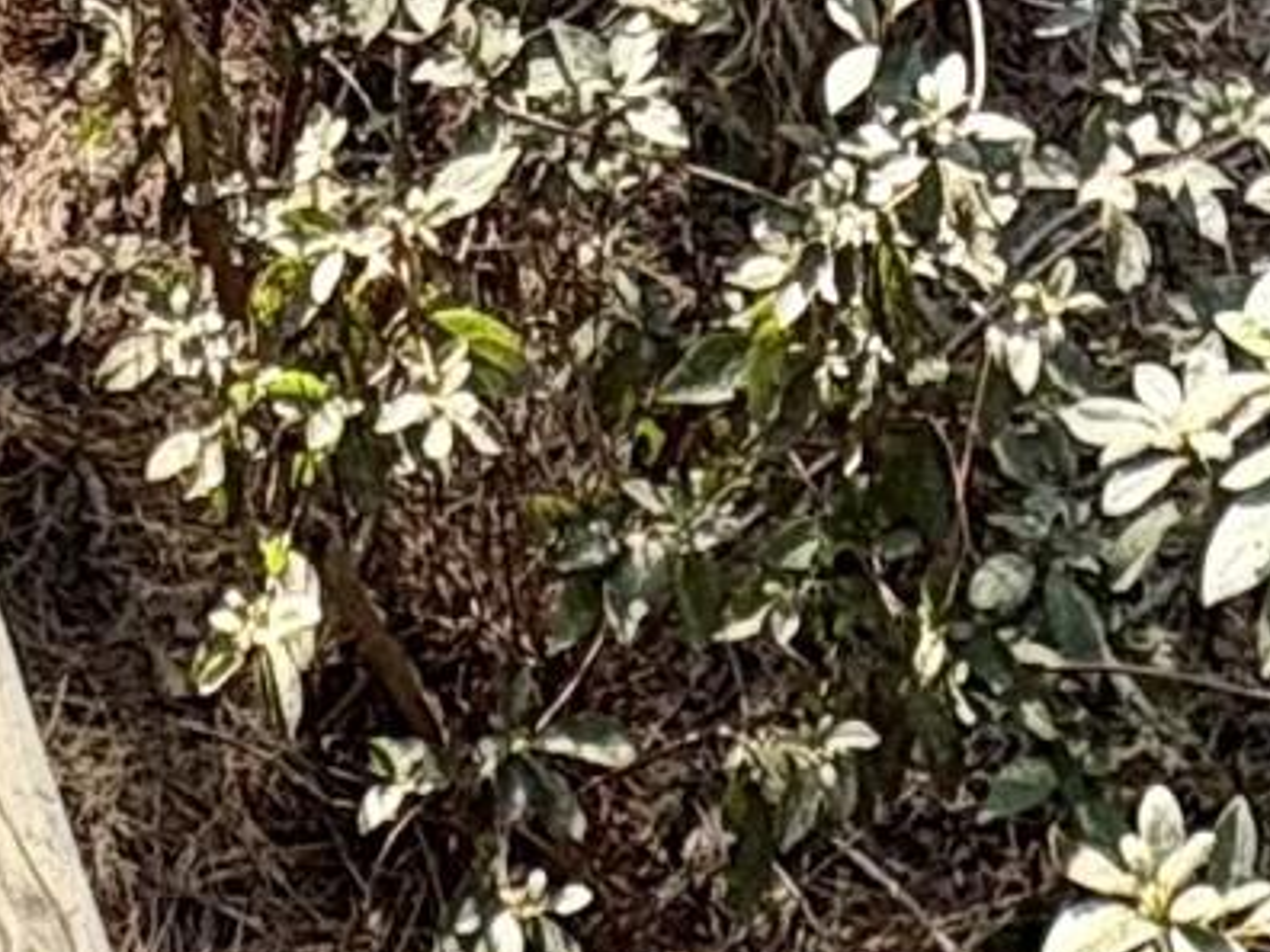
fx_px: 3889
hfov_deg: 18.5
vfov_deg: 10.2
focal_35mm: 106
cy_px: -1907
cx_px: 564
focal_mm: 2.22
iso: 80
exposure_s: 1/133
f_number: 2.2
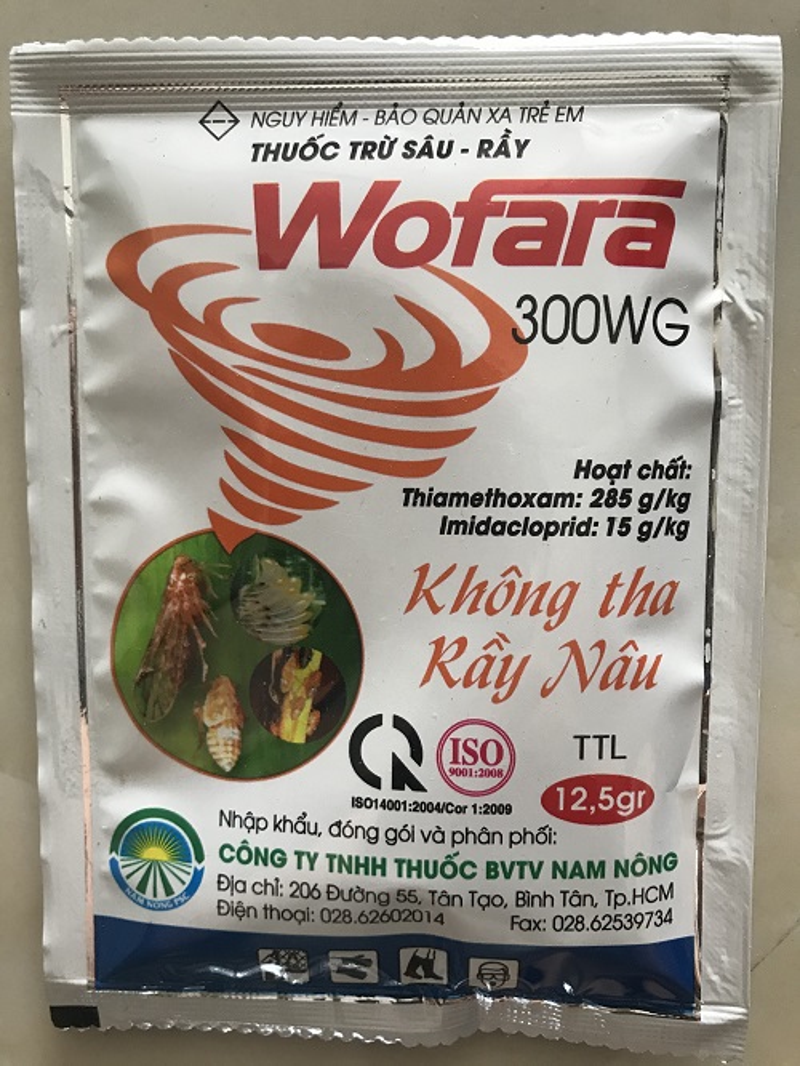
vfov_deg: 63.4
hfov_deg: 49.8
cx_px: 400
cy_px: 533
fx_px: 862
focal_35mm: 28
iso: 32
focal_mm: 3.99
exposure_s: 1/25
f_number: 1.8
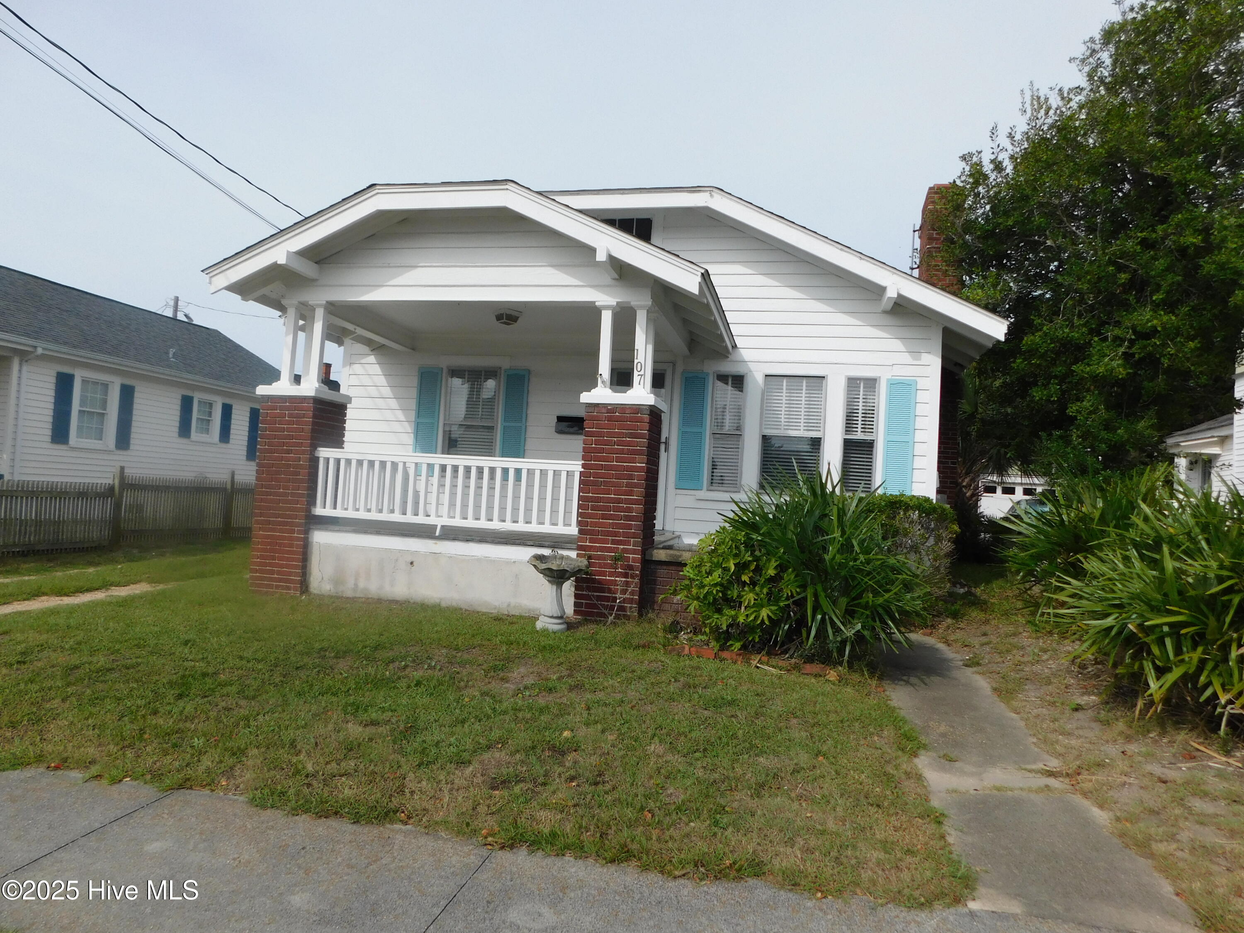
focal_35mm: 23
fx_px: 827
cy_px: 466
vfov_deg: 58.9
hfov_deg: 73.9
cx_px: 622
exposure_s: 1/500
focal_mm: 4
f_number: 6
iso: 125
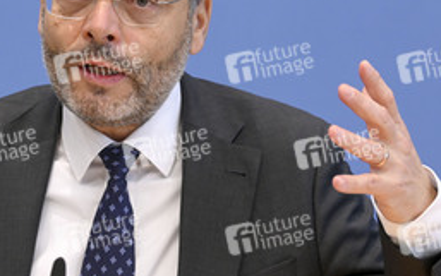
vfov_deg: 7.2
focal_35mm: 182
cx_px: 121
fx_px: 2189
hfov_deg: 11.5
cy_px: 106
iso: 3200
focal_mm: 102
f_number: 5.6
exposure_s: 1/500
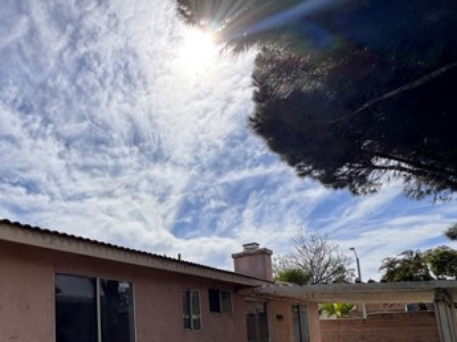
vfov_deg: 48.3
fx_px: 343
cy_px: 298
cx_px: 49
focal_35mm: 26
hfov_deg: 58.1
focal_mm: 2.22
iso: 50
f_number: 2.2
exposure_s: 1/2874
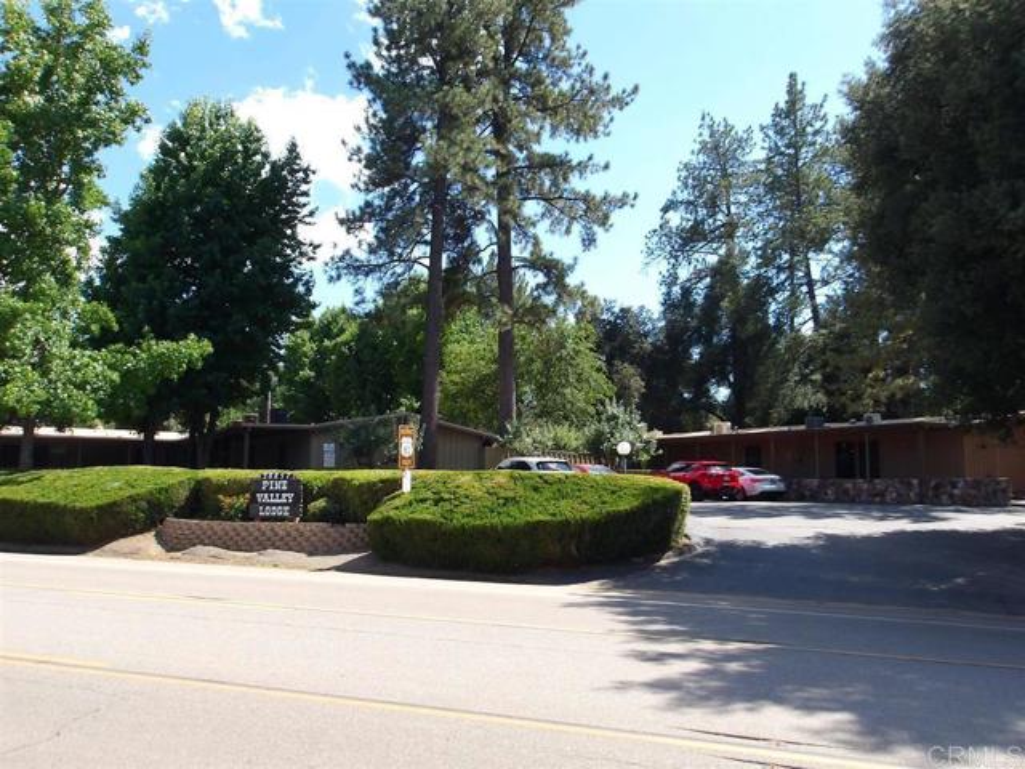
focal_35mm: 27
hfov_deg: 65.3
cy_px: 384
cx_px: 512
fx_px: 799
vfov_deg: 51.4
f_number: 10.4
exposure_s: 1/60
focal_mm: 4.9
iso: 127
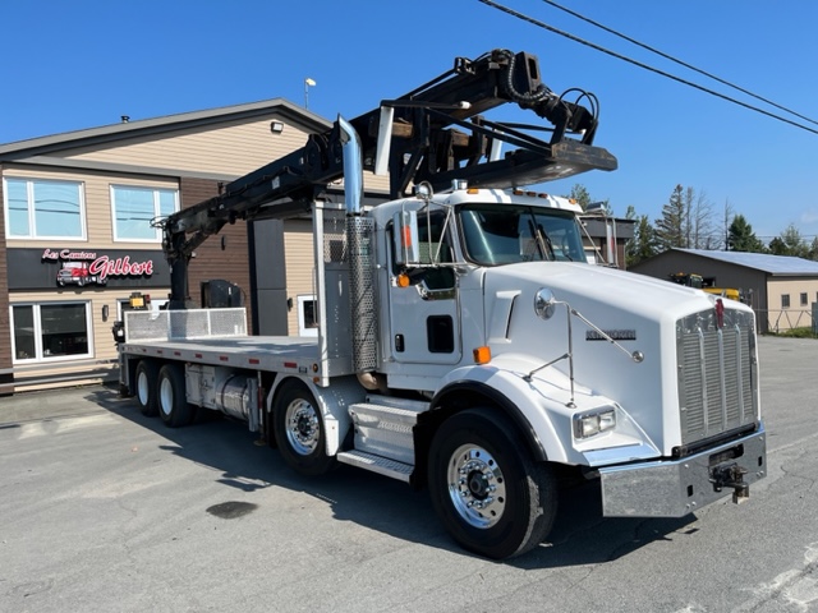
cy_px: 306
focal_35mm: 26
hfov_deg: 67.3
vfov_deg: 53.1
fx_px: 614
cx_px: 409
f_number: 1.6
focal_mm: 5.1
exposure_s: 1/4149
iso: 50
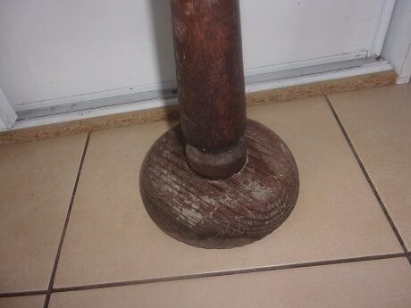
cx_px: 206
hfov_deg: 63.4
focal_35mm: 28
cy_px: 154
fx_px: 332
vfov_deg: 49.7
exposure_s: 1/34
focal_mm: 5.1
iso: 200
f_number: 3.9
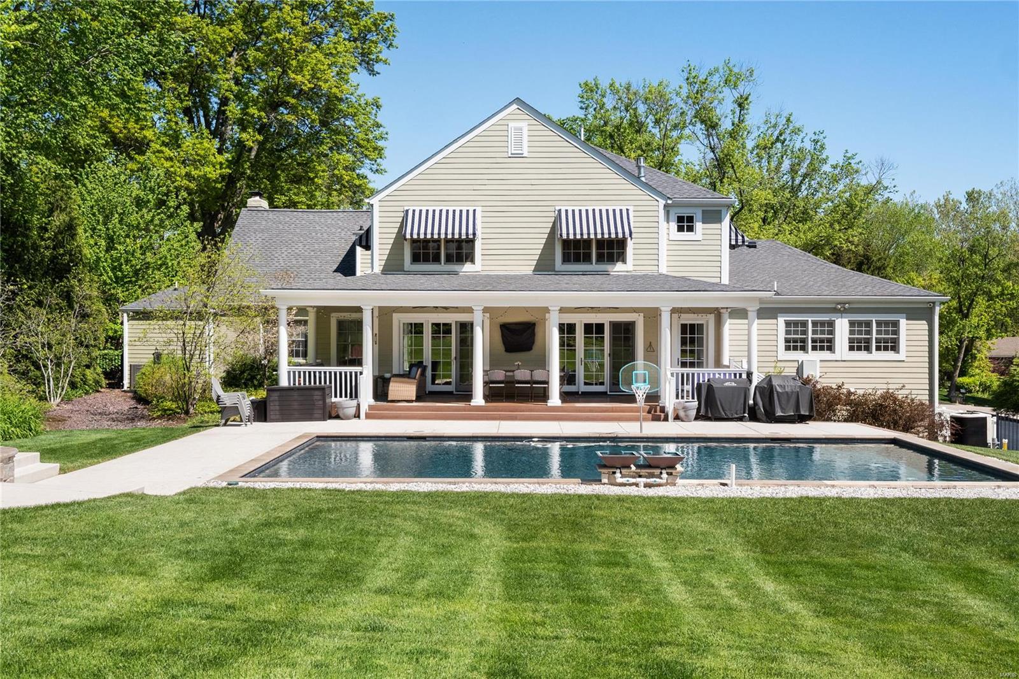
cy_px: 340
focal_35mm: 36
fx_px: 1019
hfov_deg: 53.1
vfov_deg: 36.9
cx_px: 510
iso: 400
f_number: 8
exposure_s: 1/640
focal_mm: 18
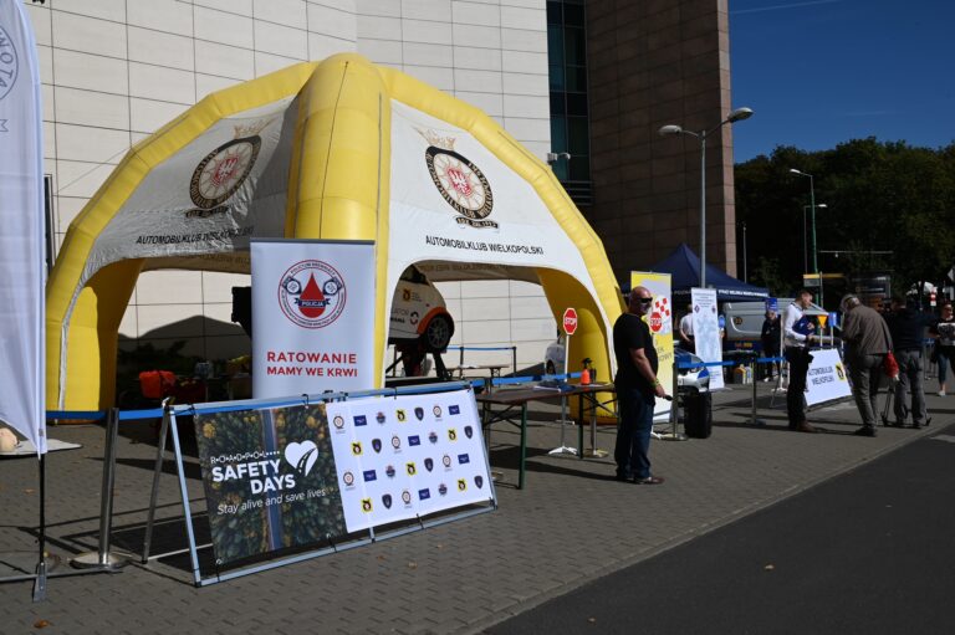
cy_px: 318
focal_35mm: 30
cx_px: 478
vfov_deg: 43.6
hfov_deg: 62.0
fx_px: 795
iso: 250
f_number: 13
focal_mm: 30
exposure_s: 1/640
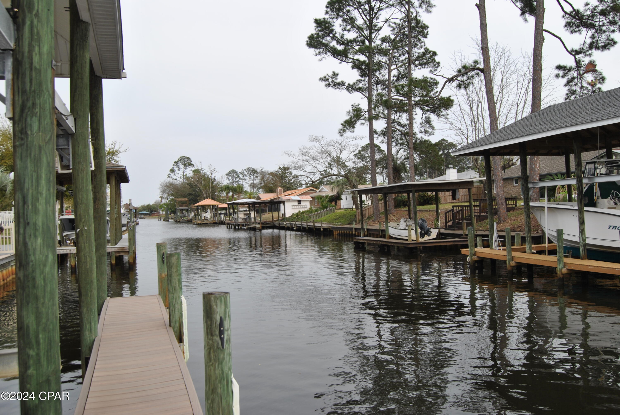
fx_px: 517
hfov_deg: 61.9
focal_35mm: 30
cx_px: 310
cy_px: 208
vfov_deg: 43.7
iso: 100
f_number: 7.1
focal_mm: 20
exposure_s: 1/200
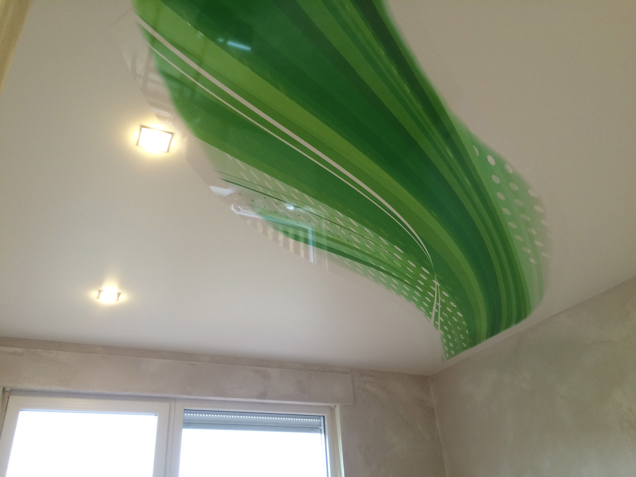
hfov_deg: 61.7
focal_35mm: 29
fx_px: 533
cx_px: 318
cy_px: 238
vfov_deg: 48.2
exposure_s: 1/30
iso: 80
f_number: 2.2
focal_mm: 4.15
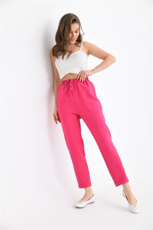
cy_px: 115
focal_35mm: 55
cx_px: 76
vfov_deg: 36.2
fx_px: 351
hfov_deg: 24.6
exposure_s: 1/125
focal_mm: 55
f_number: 6.3
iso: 160
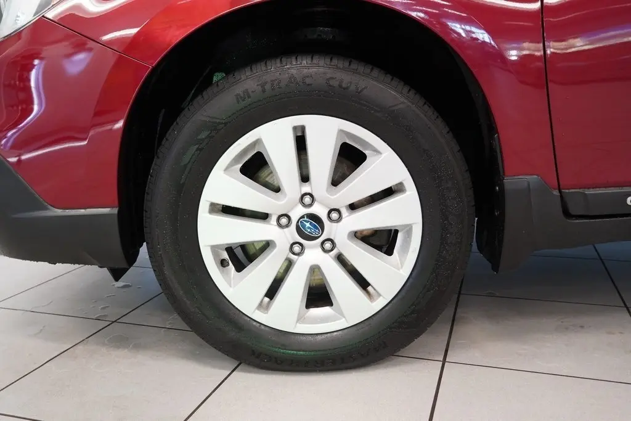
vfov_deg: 40.0
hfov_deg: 57.2
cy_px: 210
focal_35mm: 33
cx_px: 316
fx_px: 578
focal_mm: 22
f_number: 4
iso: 1600
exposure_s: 1/40
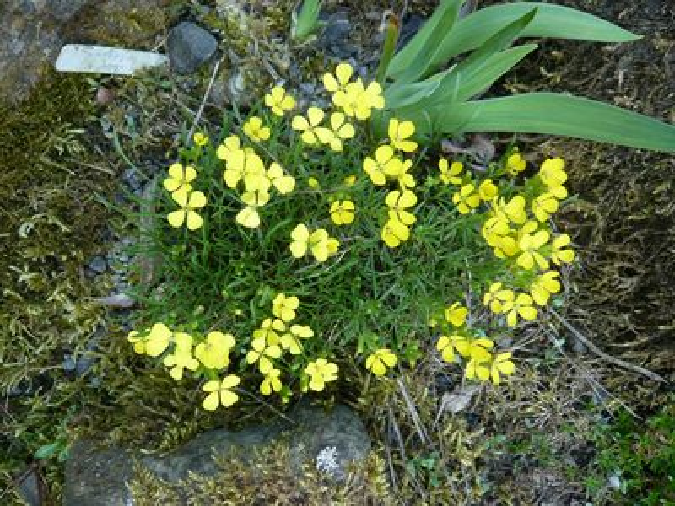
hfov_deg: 63.4
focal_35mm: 28
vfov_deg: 49.7
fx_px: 546
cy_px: 253
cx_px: 338
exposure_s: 1/50
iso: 100
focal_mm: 4.6
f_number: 2.8
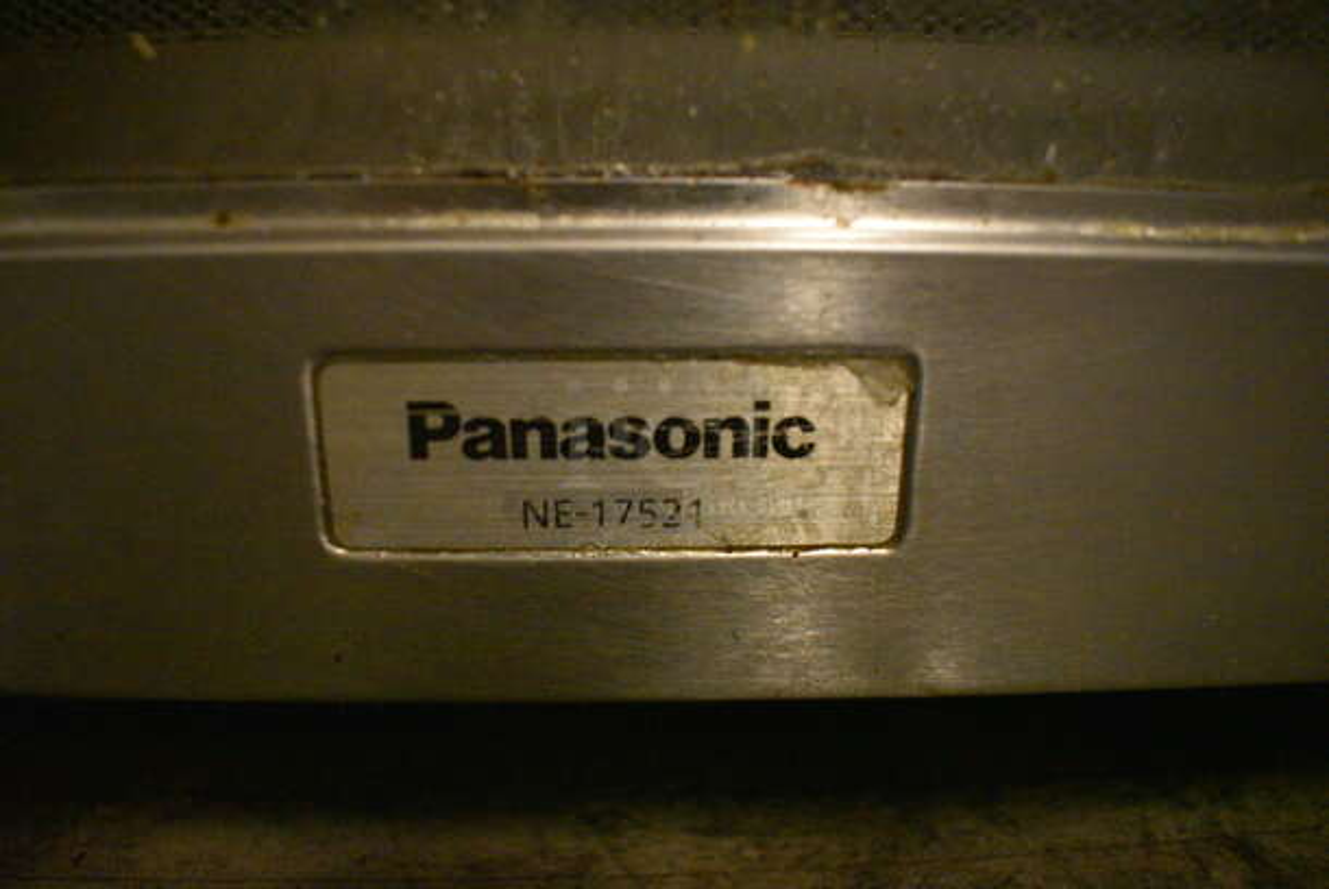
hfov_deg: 67.3
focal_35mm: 27
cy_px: 444
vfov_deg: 48.0
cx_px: 664
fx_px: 998
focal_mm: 18
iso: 9000
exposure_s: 1/125
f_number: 3.5
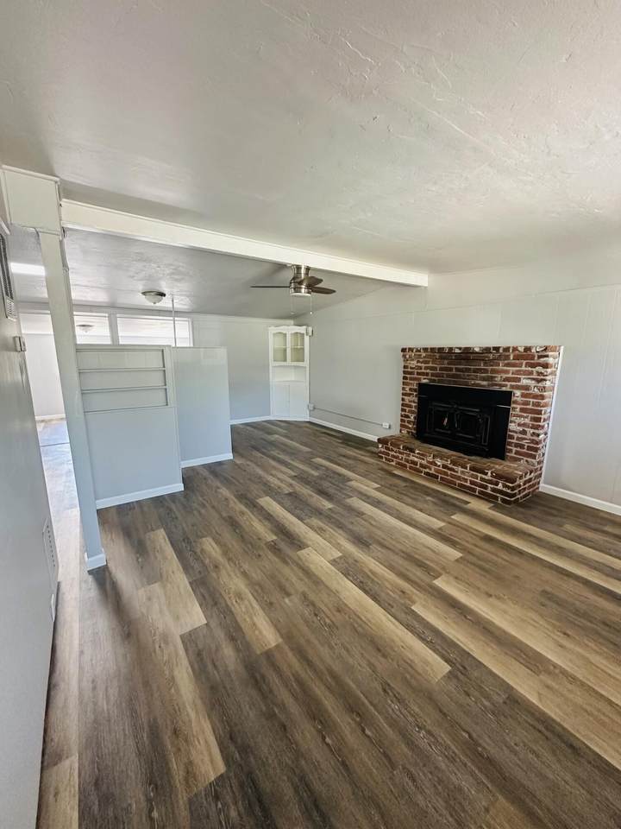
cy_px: 414
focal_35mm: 14
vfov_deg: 102.1
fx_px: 335
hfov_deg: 85.7
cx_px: 310
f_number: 2.2
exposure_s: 1/70
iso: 320
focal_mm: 2.22
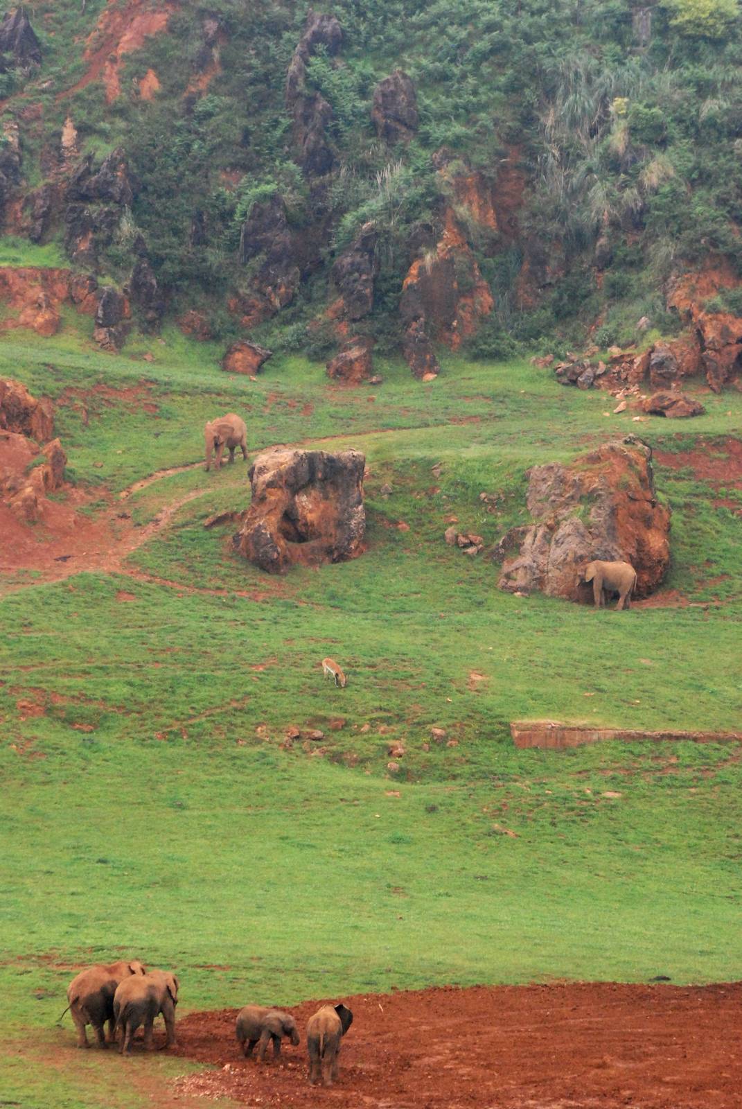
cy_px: 554
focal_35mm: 202
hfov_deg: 6.8
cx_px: 371
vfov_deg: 10.1
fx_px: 6243
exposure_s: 1/800
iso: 1600
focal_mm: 135
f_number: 7.1
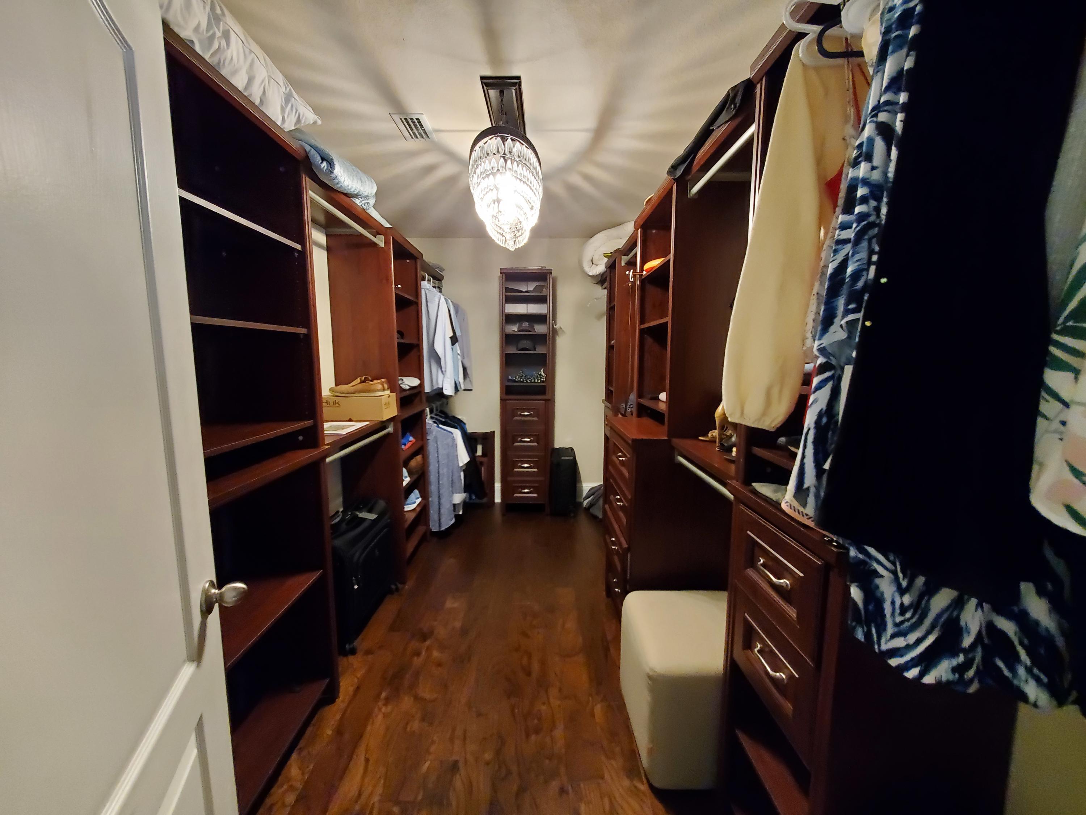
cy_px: 408
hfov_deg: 106.2
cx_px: 543
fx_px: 408
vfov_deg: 89.9
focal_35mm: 13
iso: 1000
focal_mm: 1.8
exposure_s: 1/29
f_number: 2.2
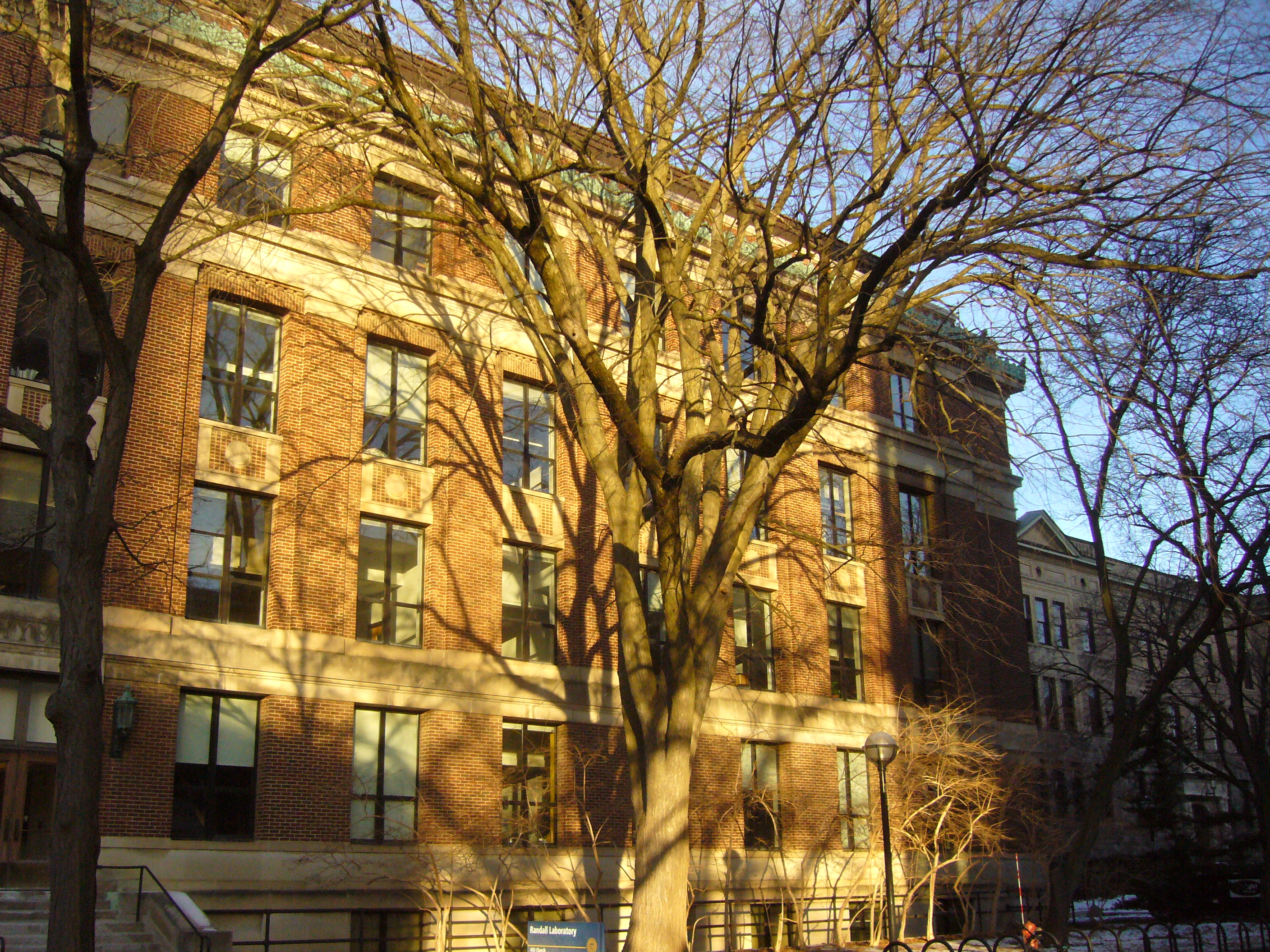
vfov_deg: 40.7
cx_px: 635
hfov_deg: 52.6
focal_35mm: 35
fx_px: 1284
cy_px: 476
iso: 200
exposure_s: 1/250
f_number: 5.6
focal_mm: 5.8
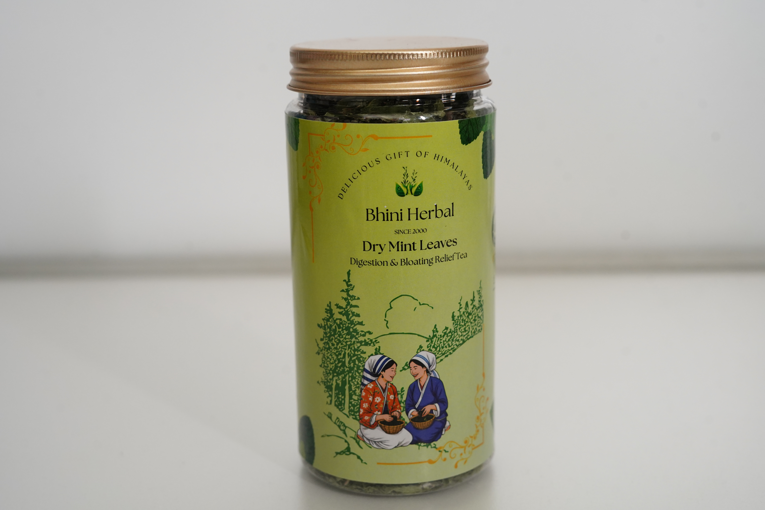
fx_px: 1062
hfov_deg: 39.6
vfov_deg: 27.0
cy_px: 255
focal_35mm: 50
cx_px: 382
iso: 2000
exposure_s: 1/200
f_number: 5.6
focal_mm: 50
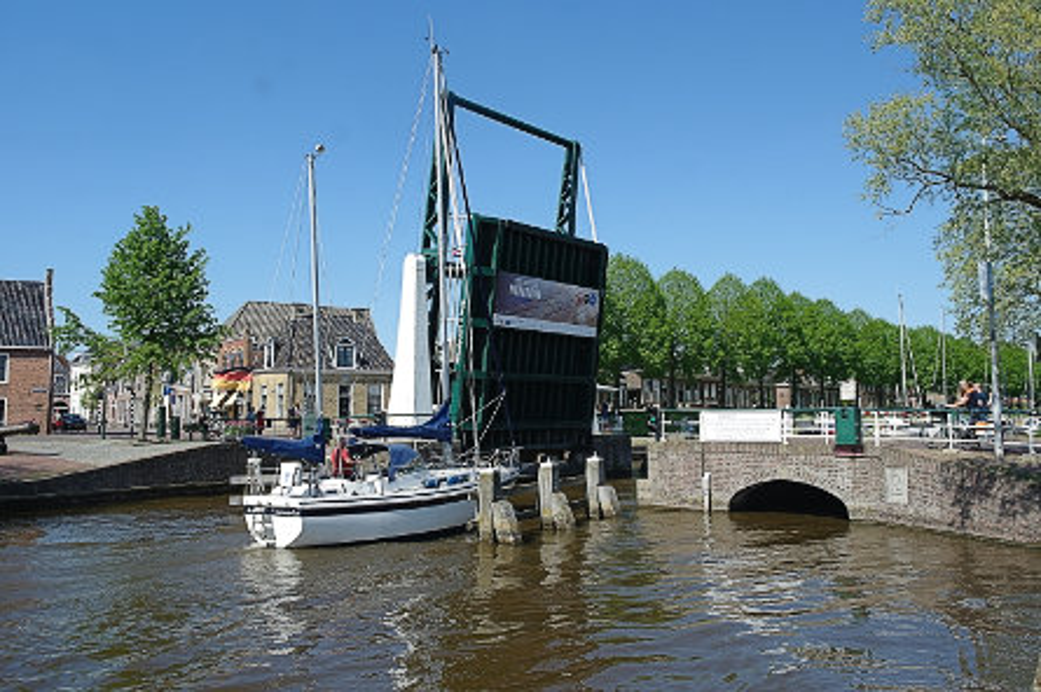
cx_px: 520
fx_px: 780
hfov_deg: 67.4
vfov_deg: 47.9
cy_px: 346
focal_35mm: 27
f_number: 7.1
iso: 100
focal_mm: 18
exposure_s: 1/160
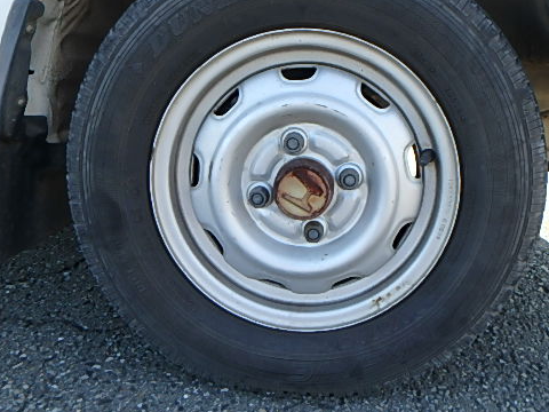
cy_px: 153
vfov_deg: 49.2
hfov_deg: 62.7
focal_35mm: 28
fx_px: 444
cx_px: 339
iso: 125
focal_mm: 3.7
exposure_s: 1/125
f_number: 3.5
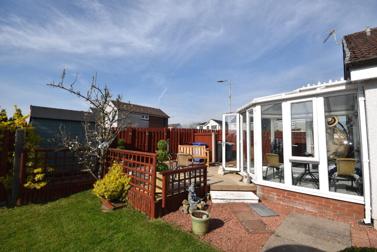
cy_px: 126
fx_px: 157
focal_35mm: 15
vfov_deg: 77.3
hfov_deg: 100.4
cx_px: 188
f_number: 10
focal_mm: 10
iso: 100
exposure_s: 1/200
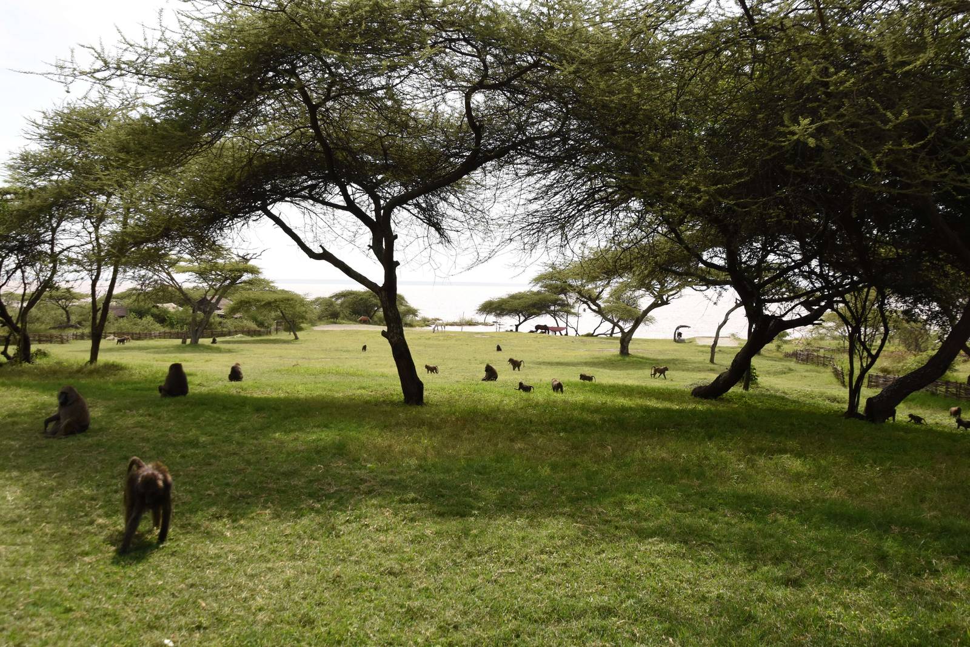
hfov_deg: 67.4
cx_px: 485
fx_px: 728
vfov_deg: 47.9
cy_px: 324
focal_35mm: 27
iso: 640
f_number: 5.6
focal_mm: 18
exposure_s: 1/2000
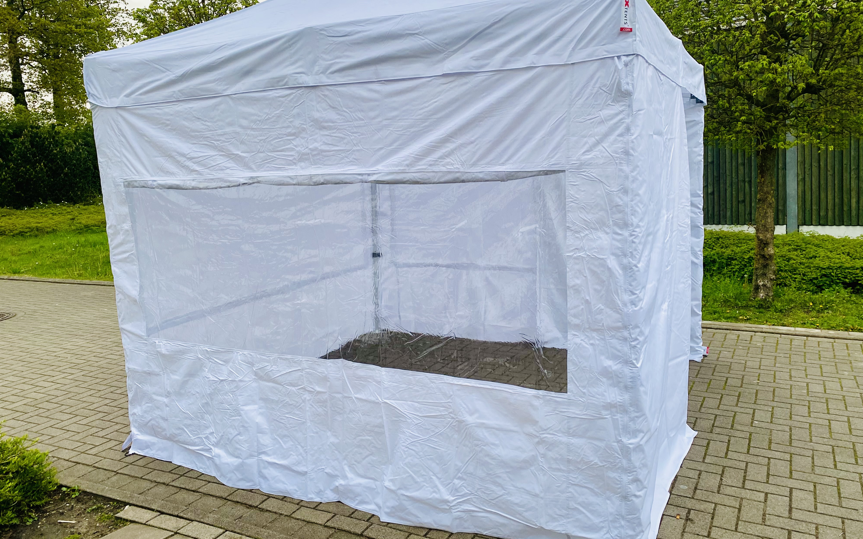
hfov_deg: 66.5
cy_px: 231
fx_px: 659
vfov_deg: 44.4
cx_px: 437
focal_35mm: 28
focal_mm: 4.25
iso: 100
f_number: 1.8
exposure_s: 1/122
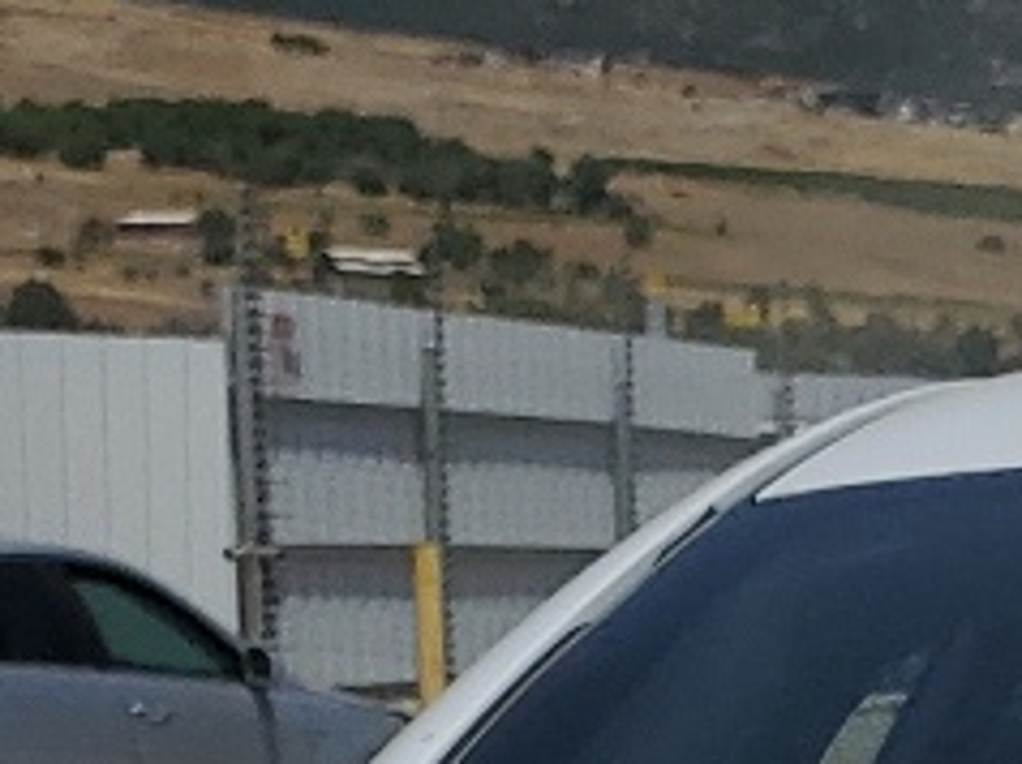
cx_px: 1765
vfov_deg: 7.3
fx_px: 5161
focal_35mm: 175
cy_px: 2404
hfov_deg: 10.7
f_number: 1.5
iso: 51
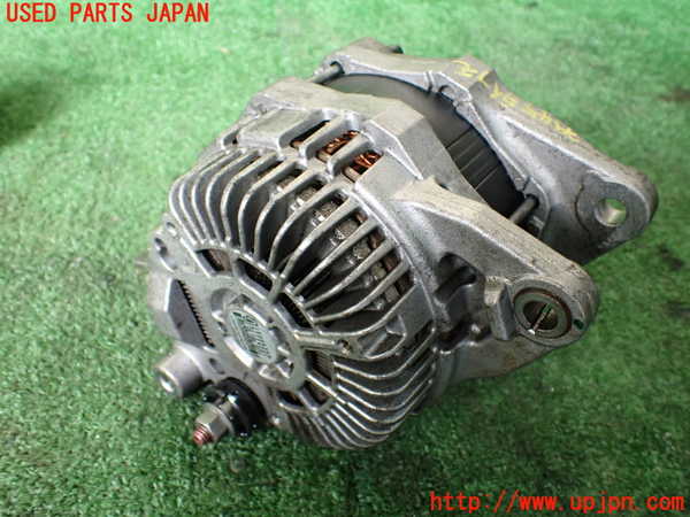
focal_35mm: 30
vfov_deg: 46.8
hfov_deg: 60.0
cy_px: 258
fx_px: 598
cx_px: 345
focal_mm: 5.4
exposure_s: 1/125
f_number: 2.3
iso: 500
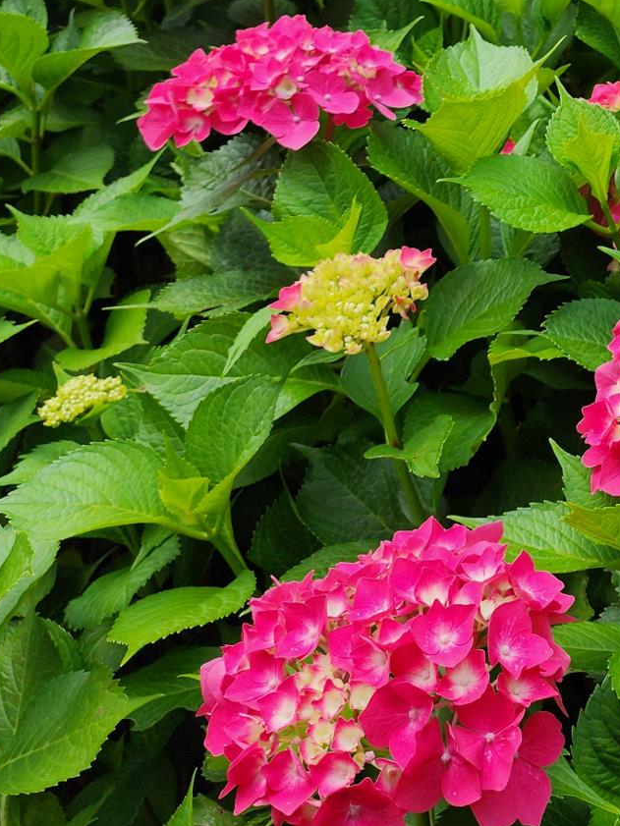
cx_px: 727
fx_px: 1337
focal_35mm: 56
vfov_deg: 31.5
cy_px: -20
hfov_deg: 24.0
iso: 12
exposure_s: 1/439
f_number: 1.8
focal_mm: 6.4
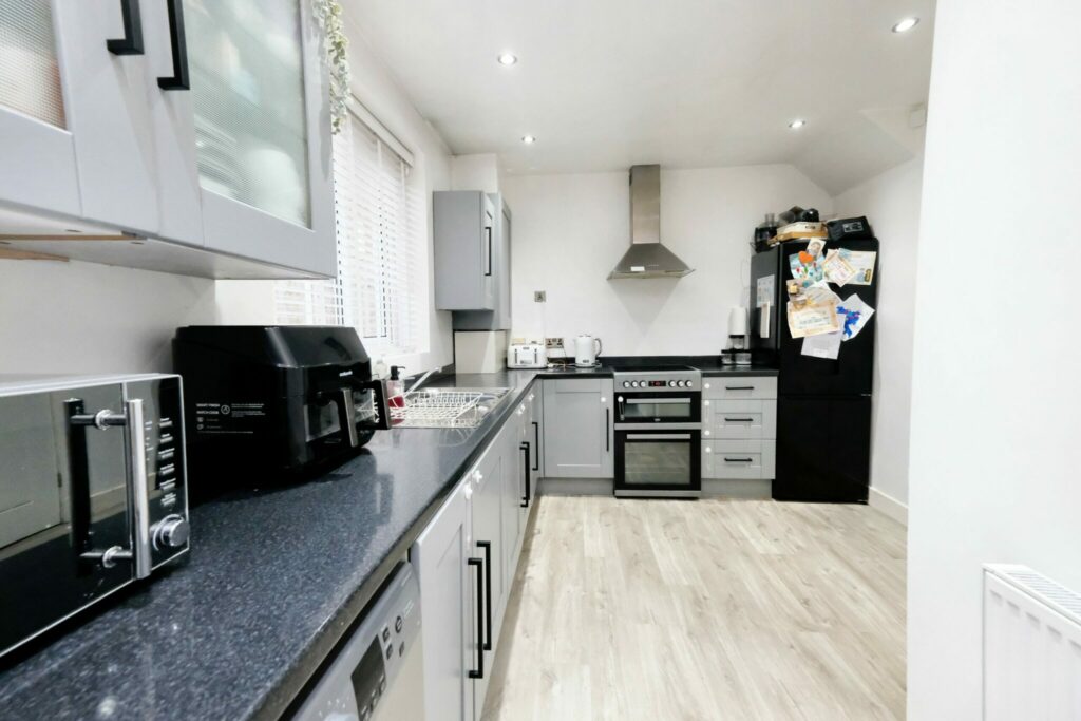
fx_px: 450
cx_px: 540
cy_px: 360
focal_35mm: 15
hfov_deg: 100.4
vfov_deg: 77.3
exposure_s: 1/120
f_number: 5.6
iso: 4000
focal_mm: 10
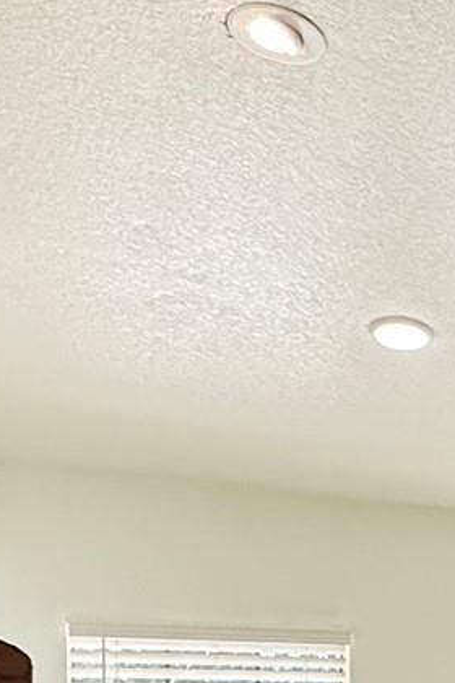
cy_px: 751
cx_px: 1123
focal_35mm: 71
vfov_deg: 26.2
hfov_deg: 13.4
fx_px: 1346
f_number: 2.2
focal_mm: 2.22
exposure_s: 1/120
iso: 250
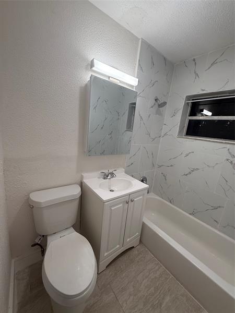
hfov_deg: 85.7
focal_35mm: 14
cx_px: 118
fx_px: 127
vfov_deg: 102.1
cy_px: 156
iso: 100
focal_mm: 2.22
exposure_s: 1/120
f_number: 2.2
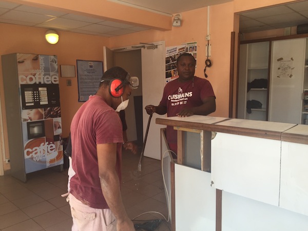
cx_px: 154
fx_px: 258
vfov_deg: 48.2
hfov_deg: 61.7
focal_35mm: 29
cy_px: 116
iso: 40
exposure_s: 1/120
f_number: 2.2
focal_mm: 4.15
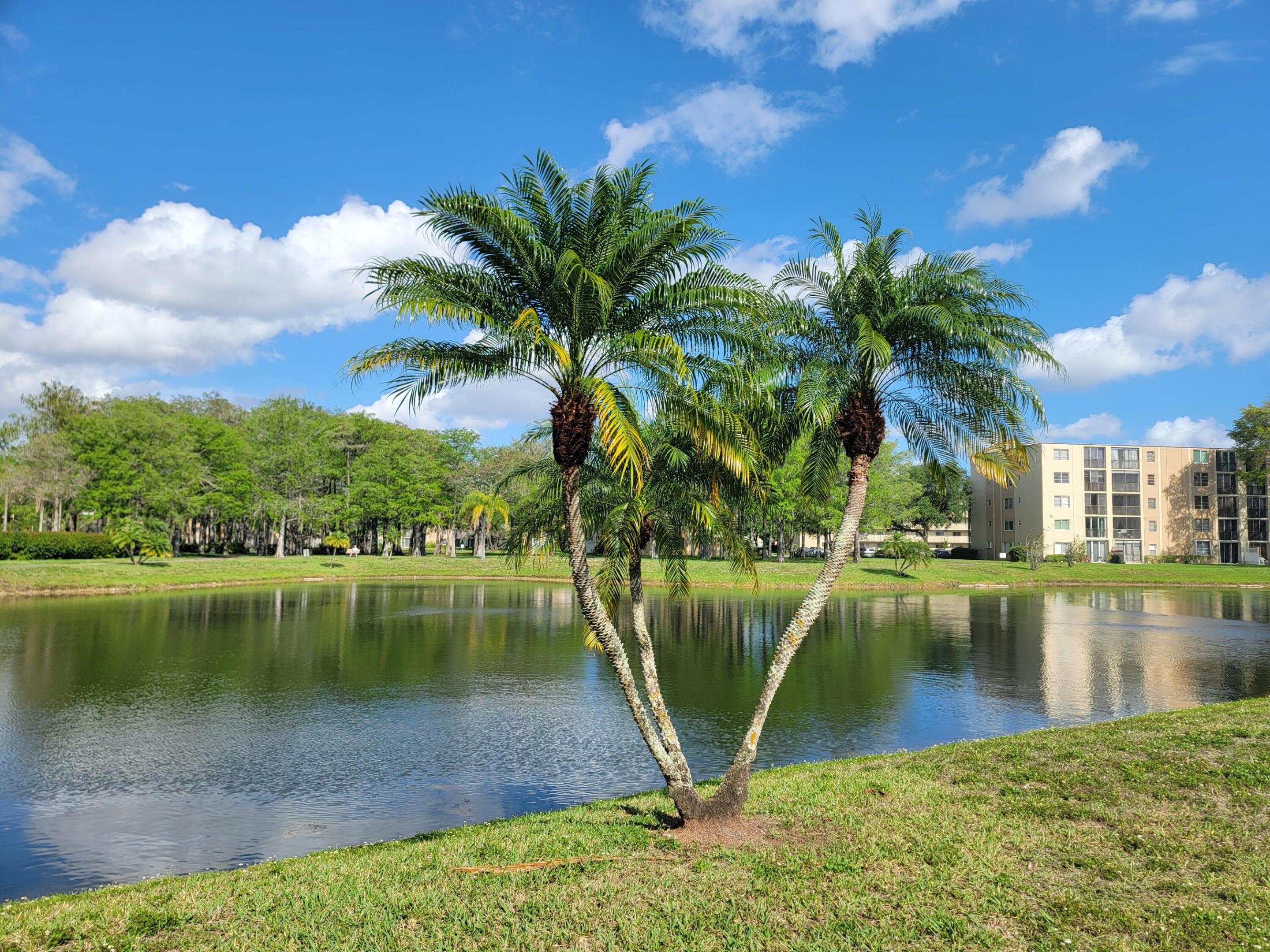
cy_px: 476
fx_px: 881
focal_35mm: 24
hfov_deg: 71.6
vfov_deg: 56.8
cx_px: 635
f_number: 1.8
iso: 16
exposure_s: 1/829
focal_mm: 6.7
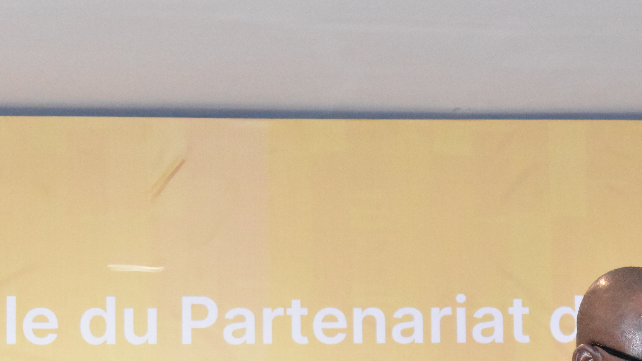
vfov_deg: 6.3
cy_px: 417
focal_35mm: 193
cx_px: 633
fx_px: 3289
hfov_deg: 11.1
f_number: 8
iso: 6400
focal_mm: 55
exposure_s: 1/160
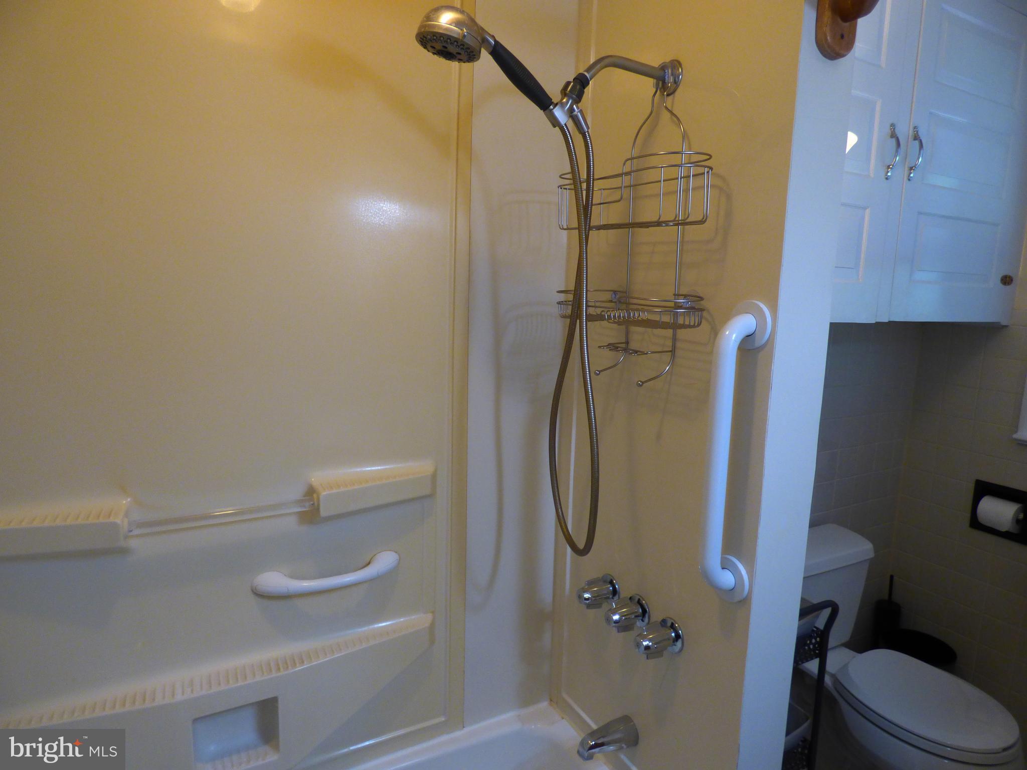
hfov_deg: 81.7
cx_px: 514
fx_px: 593
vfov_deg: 66.0
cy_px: 385
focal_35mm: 20
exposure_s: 1/60
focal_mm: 3.58
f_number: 2.8
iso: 320
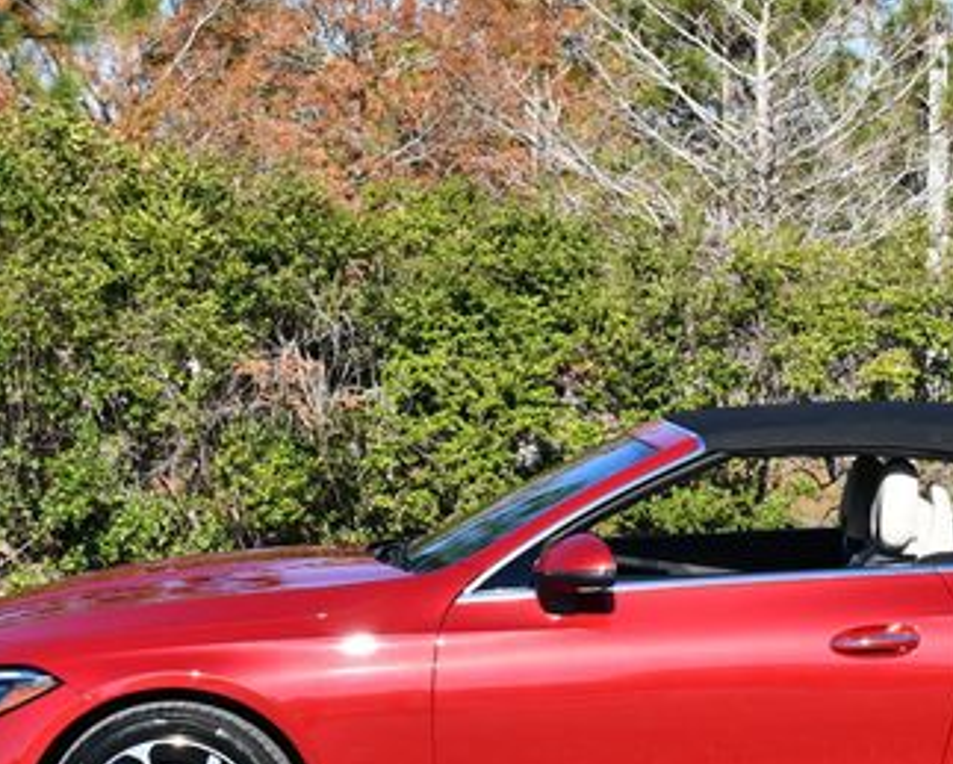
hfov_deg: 16.1
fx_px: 3359
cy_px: 475
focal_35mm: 119
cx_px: 705
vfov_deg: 13.0
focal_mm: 32
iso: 110
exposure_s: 1/250
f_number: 8
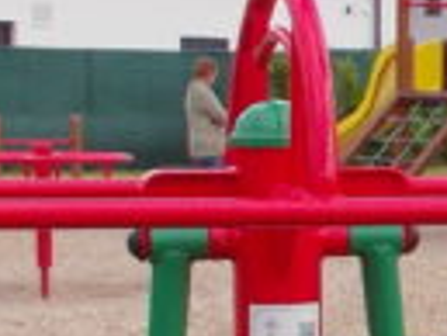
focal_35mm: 173
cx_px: 901
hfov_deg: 10.5
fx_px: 2236
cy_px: 350
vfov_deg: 8.5
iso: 80
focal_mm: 4.1
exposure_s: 1/320
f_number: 3.3
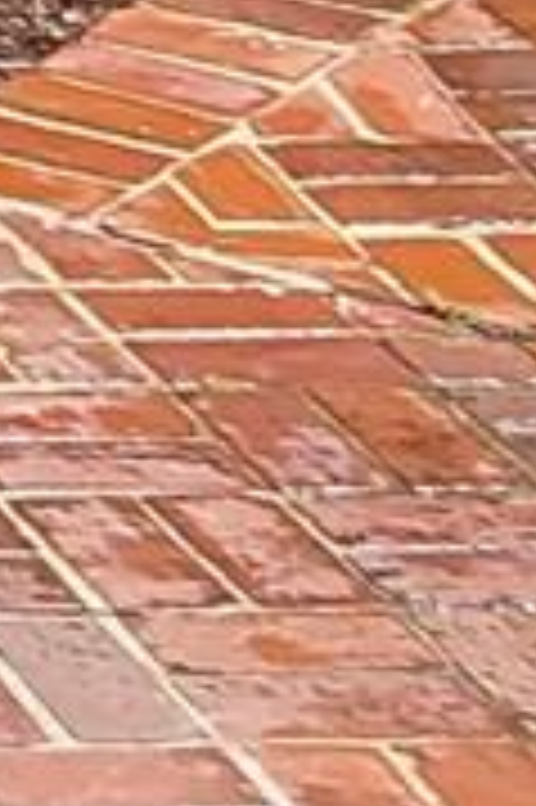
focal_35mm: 260
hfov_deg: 4.5
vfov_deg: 7.7
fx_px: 5817
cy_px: -702
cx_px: -2117
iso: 50
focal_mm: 2.91
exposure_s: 1/1799
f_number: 1.9
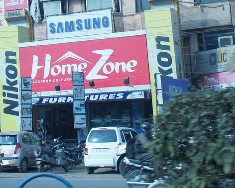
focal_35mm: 86
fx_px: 598
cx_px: 11
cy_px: -15
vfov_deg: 17.3
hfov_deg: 21.6
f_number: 5.6
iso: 200
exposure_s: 1/320
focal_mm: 20
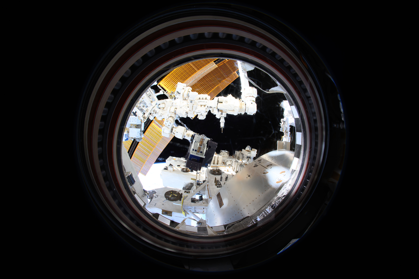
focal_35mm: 15
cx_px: 210
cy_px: 140
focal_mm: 15
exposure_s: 1/80
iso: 500
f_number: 1.8
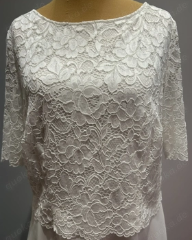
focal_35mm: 29
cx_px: 97
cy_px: 132
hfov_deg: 50.0
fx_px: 206
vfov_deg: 60.3
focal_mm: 5.7
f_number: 1.5
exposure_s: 1/100
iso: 50
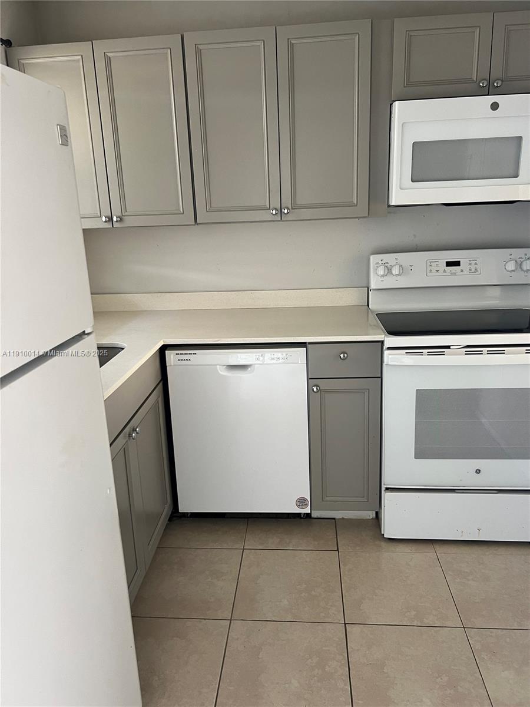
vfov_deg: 67.3
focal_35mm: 26
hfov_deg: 53.1
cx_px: 265
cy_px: 354
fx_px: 531
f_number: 1.5
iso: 160
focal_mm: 5.7
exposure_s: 1/60
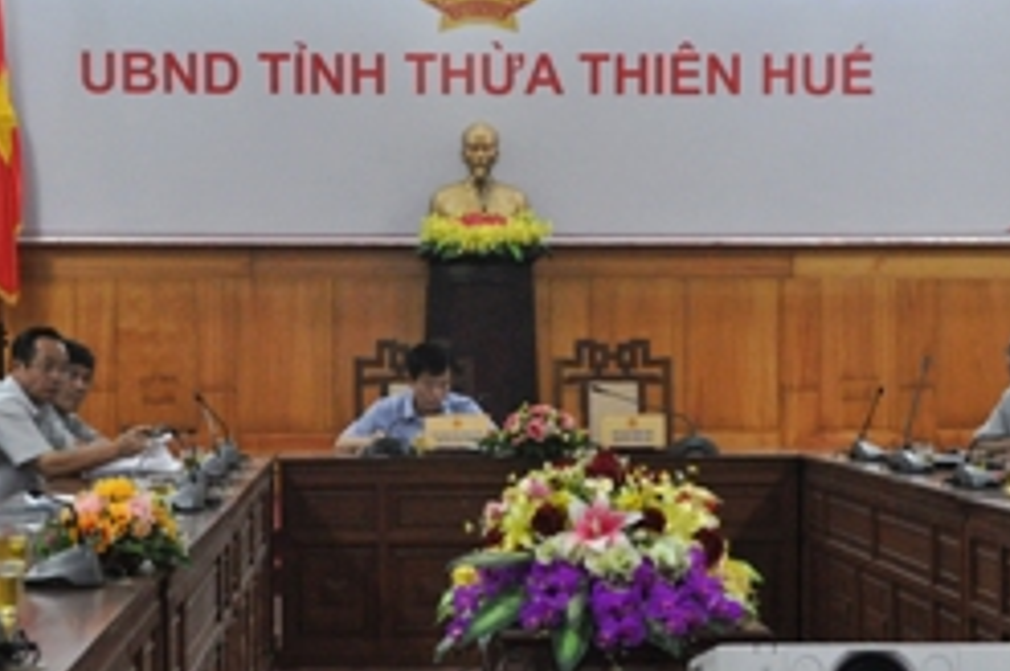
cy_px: 458
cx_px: 478
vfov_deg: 15.6
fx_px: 2438
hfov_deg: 23.4
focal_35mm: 87
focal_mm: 32
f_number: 10
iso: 1600
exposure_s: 1/25
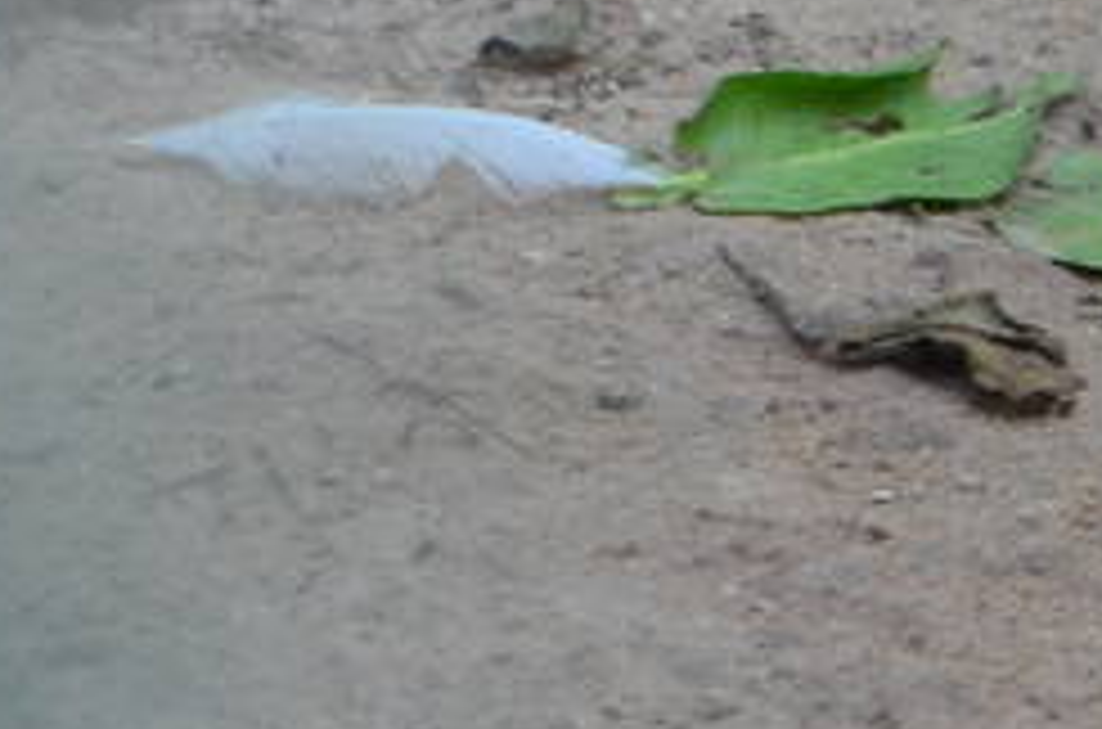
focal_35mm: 1911
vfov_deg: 0.7
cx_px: 2456
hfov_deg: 1.1
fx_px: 58355
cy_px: 81
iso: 800
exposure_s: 1/125
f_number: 5
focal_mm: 195
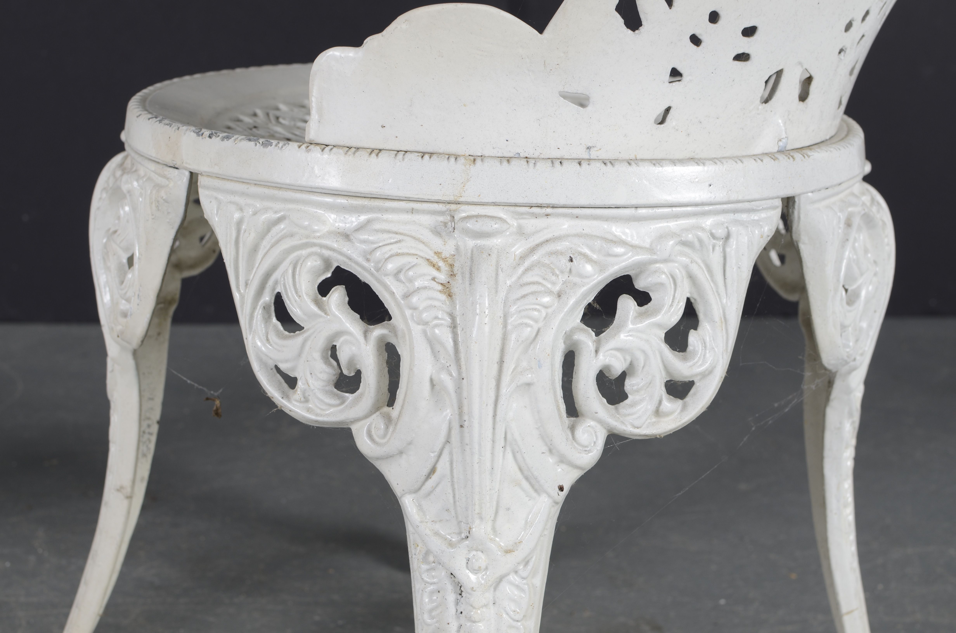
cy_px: 316
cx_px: 478
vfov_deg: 25.6
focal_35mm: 52
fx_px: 1391
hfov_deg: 37.9
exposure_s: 1/125
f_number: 6.3
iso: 100
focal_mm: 35
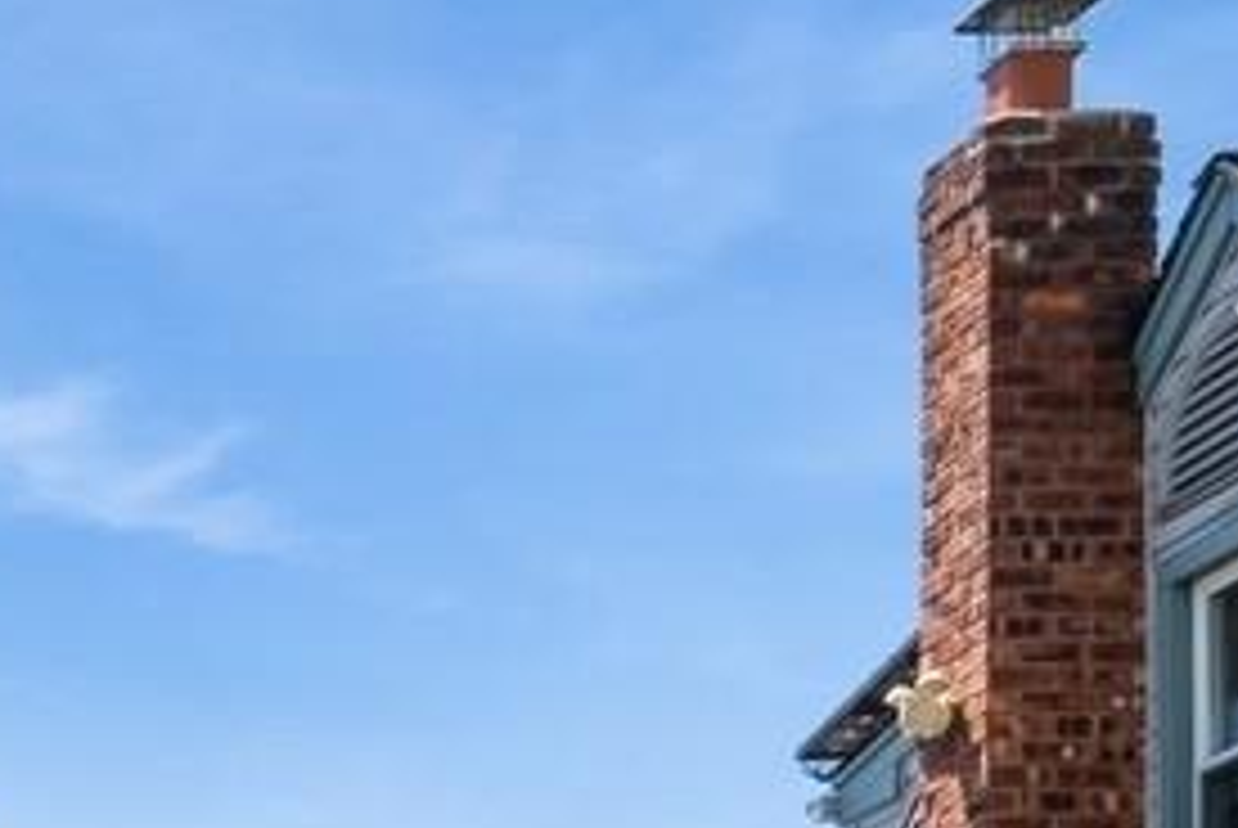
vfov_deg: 9.9
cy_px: 1678
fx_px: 4406
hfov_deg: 12.6
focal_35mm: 128
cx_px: -1715
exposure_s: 1/200
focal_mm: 22
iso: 200
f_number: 9
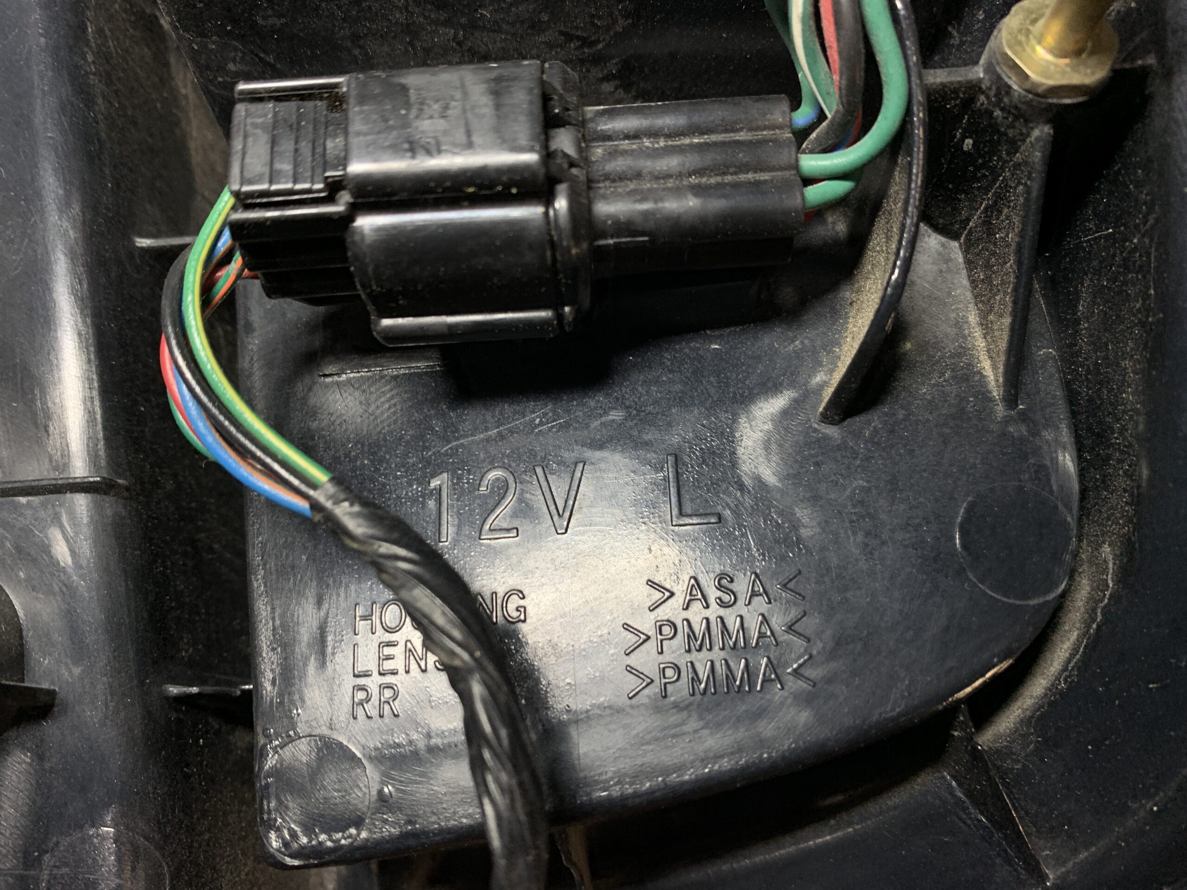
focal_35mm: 26
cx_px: 594
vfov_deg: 53.1
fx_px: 892
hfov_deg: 67.3
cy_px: 445
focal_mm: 4.25
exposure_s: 1/121
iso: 50
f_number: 1.8
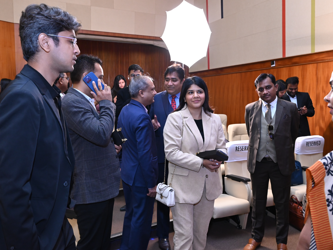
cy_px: 126
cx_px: 162
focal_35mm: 34
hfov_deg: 54.6
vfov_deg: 42.3
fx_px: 323
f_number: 6.3
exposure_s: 1/100
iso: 2500
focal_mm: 30.5
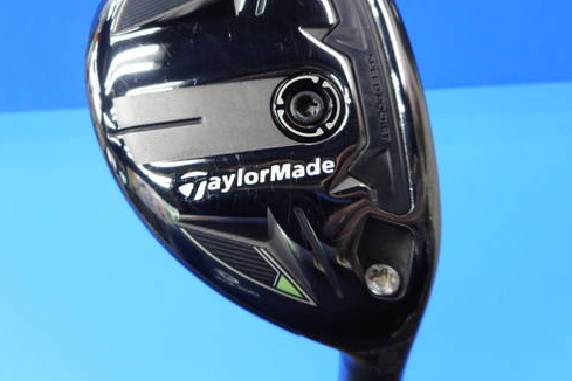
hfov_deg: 55.8
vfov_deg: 38.6
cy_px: 137
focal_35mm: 34
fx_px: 540
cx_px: 276
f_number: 3.7
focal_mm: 4.5
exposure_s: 1/30
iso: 160
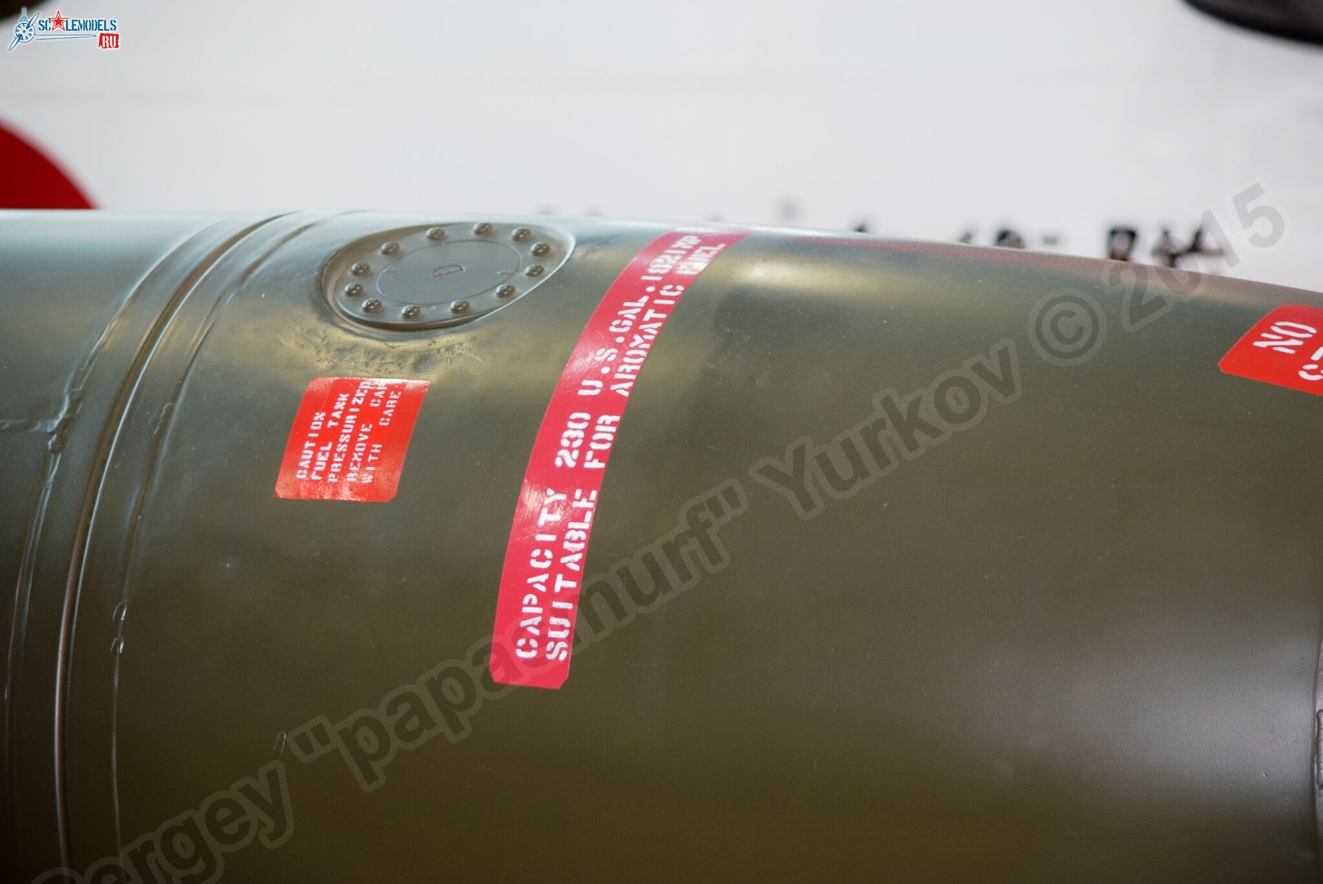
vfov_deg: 8.3
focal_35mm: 165
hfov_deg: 12.4
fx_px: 6068
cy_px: 442
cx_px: 662
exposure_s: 1/30
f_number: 4.8
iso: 640
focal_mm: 110
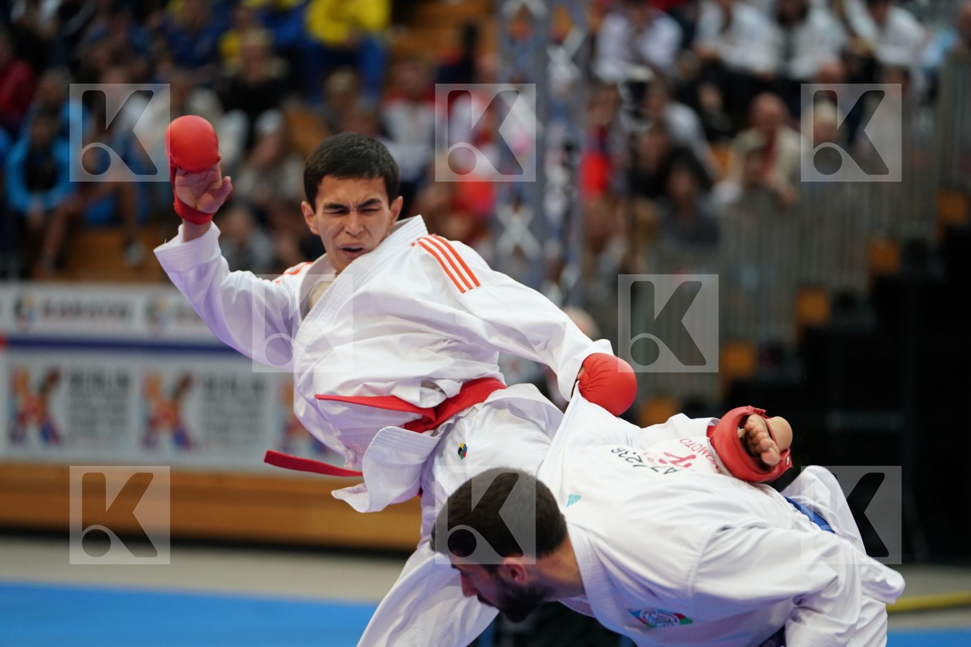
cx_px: 486
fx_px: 4504
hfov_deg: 12.3
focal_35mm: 167
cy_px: 324
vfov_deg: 8.2
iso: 2000
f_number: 2.8
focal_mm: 167
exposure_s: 1/1000
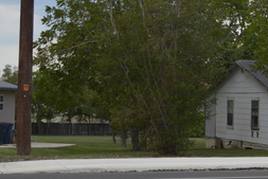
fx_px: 678
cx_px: 306
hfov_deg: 21.1
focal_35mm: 91
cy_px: 76
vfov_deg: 15.0
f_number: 6.3
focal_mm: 24
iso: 100
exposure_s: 1/200
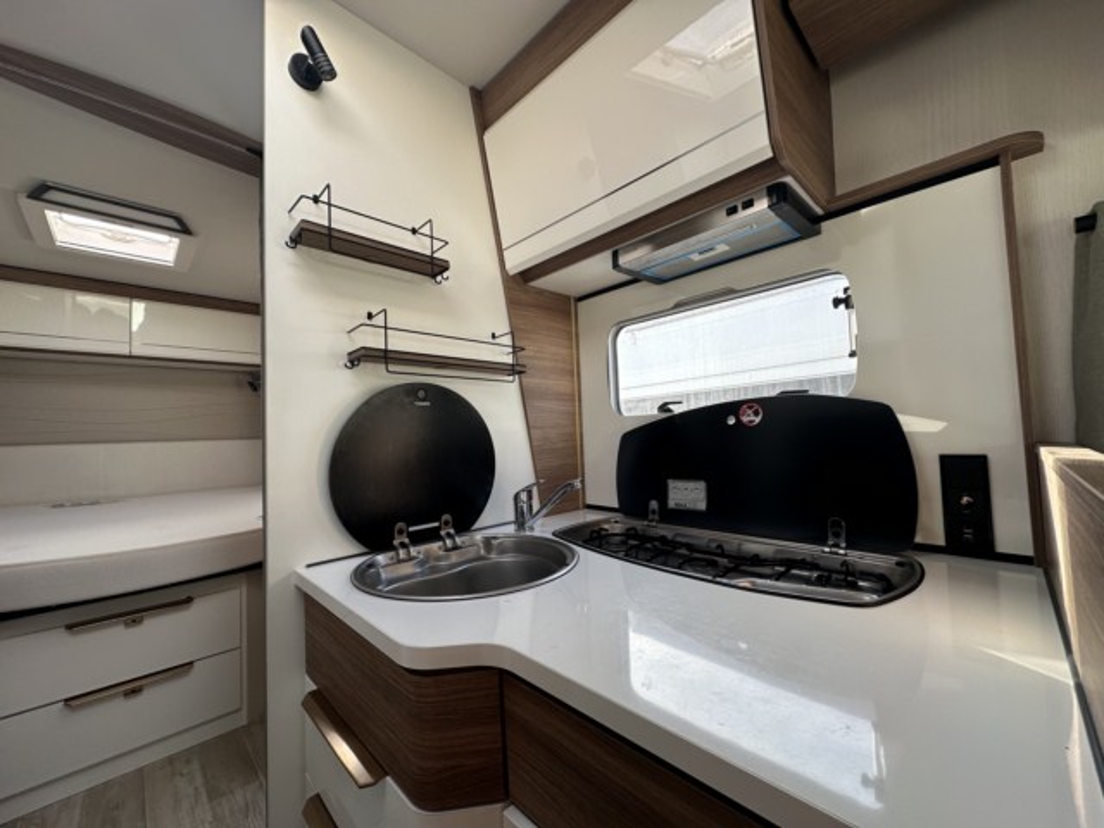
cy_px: 414
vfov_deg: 85.7
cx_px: 552
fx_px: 446
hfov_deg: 102.1
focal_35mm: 14
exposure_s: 1/99
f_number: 2.2
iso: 50
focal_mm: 2.22
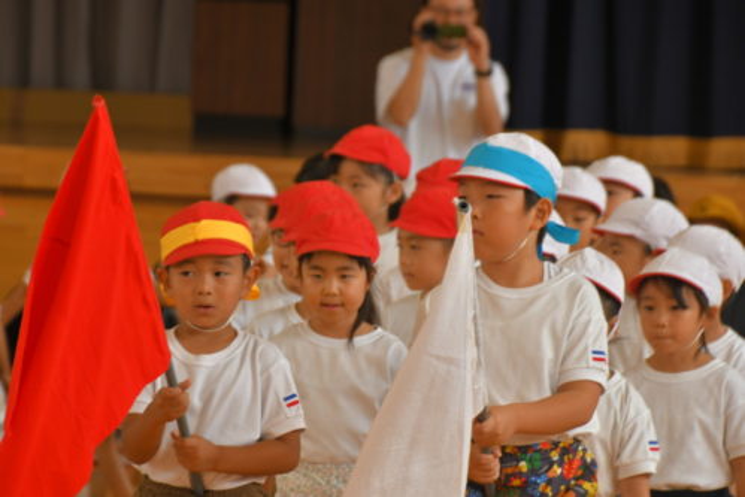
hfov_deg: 6.6
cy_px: 248
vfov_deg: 4.4
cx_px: 372
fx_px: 6417
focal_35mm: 310
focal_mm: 155
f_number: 6
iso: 800
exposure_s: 1/200
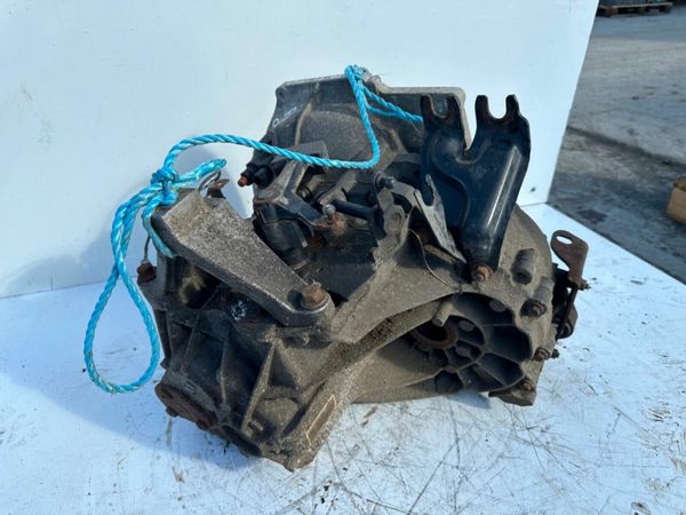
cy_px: 258
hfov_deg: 71.6
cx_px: 343
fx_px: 476
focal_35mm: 24
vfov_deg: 56.8
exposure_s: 1/1779
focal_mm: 6.86
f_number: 1.78
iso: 80
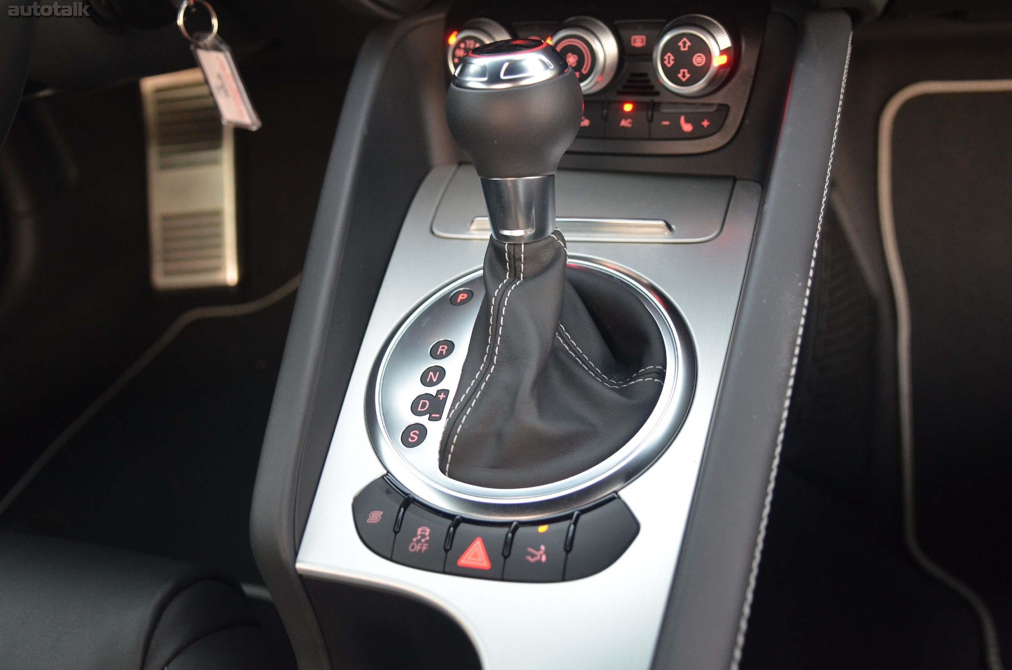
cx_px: 506
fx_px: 842
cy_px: 335
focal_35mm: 30
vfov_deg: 43.4
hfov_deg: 62.0
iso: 1600
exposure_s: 1/40
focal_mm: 20
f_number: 2.8
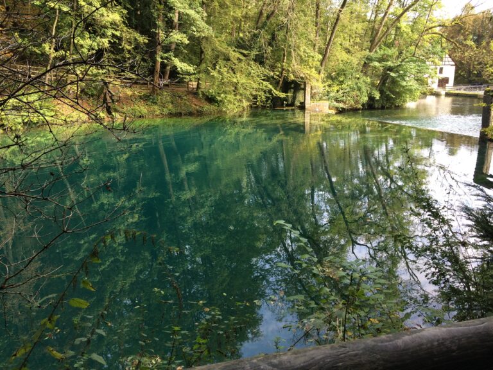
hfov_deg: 60.0
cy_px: 185
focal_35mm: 30
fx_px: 427
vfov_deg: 46.8
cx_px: 246
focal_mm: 4.12
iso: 40
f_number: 2.2
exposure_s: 1/120
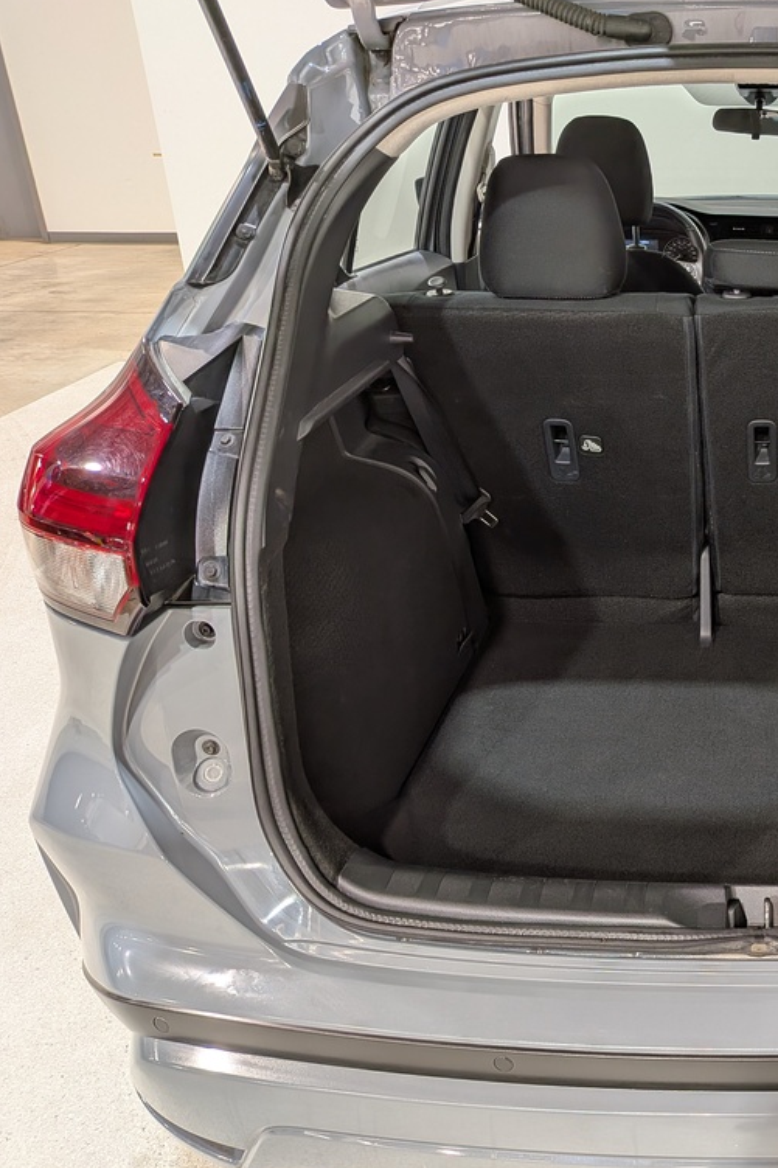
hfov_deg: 35.4
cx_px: 769
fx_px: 1103
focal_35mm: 34
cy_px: 589
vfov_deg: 55.8
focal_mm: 4.53
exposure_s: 1/24
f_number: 1.7
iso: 32
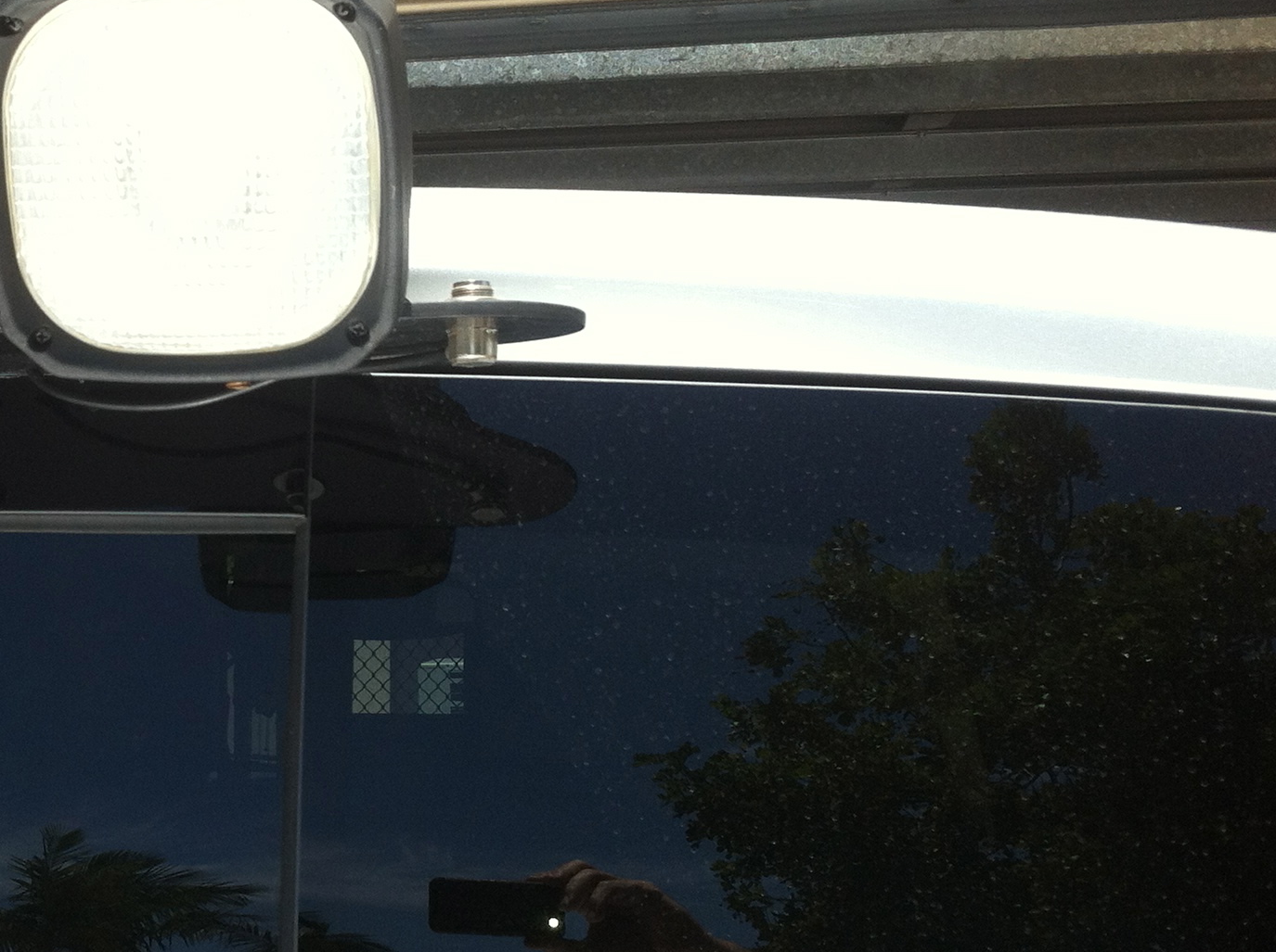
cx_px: 178
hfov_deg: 28.5
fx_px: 2429
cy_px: 507
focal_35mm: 66
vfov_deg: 22.2
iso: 80
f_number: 2.8
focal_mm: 3.85
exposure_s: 1/564
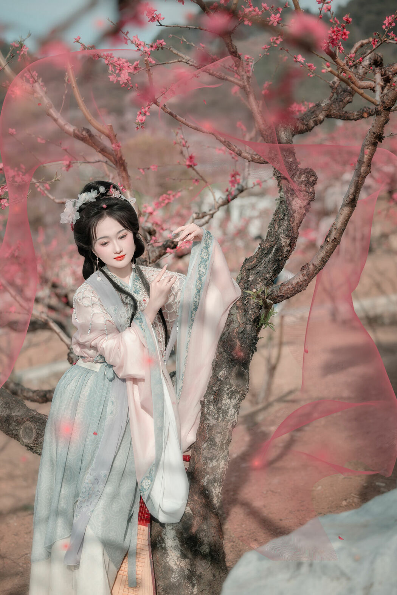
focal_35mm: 76
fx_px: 1257
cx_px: 198
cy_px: 298
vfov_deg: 26.7
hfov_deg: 17.9
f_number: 2.8
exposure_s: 1/1000
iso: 50
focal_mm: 77
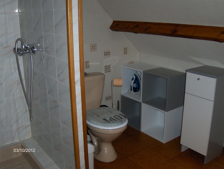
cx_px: 112
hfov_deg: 52.6
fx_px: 227
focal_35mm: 35
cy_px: 84
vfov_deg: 40.8
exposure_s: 1/60
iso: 100
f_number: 2.8
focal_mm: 7.5
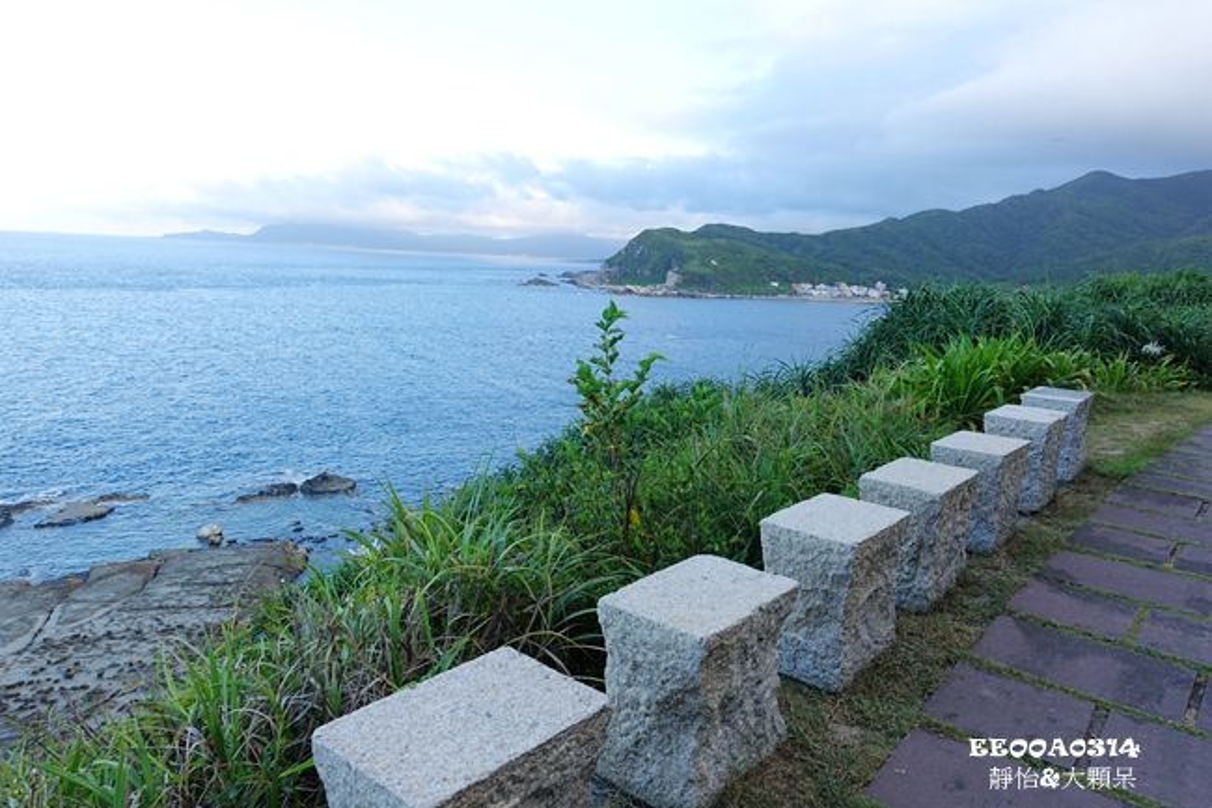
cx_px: 606
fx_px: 808
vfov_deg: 53.1
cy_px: 404
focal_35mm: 24
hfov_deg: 73.8
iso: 125
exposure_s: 1/80
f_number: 5
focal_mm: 8.8
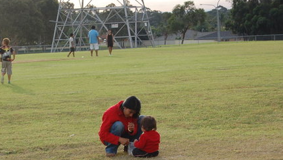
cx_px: 114
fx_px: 974
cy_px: 129
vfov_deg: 9.3
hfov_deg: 16.5
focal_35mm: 130
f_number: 7.1
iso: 200
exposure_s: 1/200
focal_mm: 55
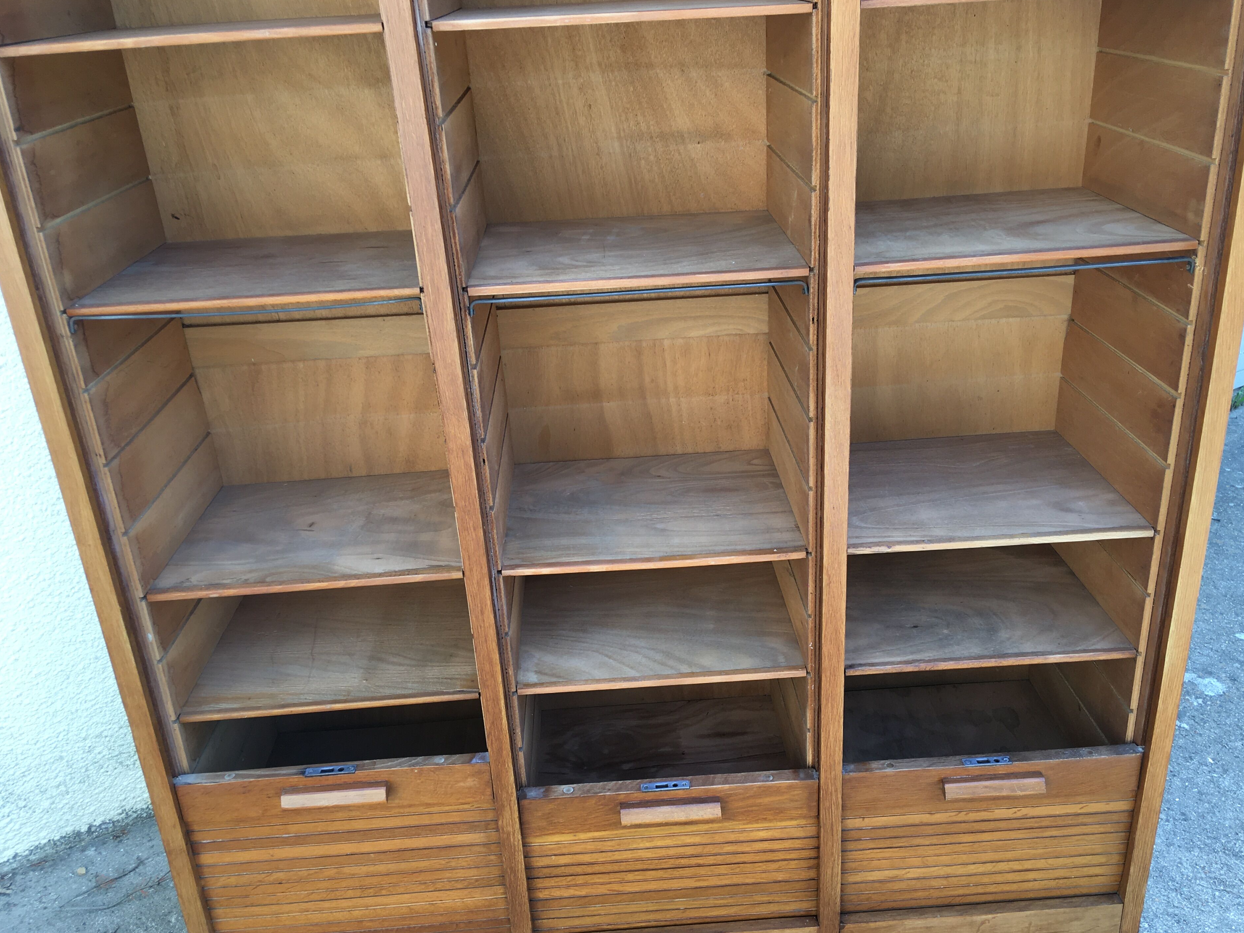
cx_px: 646
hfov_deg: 58.3
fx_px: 1114
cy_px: 474
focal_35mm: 31
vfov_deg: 45.4
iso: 25
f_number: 2.2
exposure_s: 1/102
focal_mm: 4.15
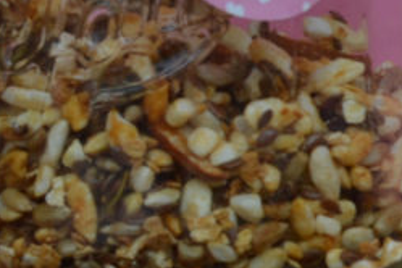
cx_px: 899
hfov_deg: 5.7
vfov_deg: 3.9
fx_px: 3942
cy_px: -95
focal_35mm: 353
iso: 320
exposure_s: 1/125
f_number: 8
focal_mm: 50
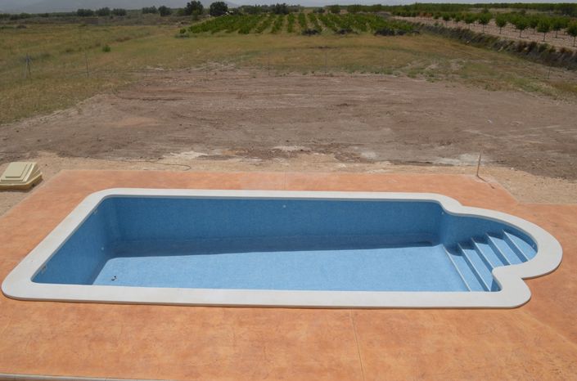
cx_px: 288
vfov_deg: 43.4
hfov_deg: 62.1
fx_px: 480
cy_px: 190
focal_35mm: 30
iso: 100
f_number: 10
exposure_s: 1/400
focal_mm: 20
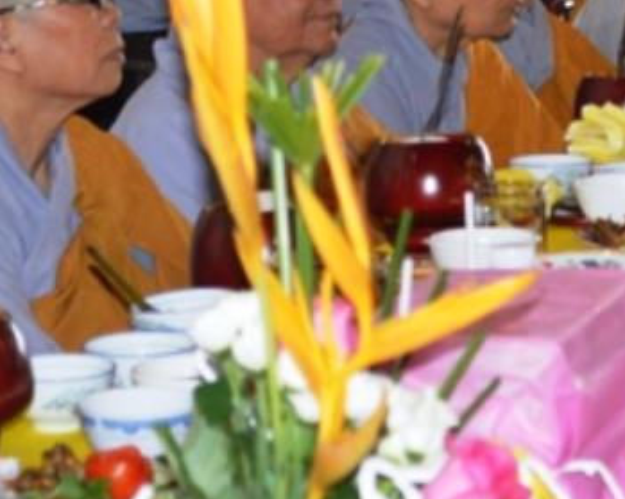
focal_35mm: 190
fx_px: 3514
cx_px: 514
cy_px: 6
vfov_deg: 8.1
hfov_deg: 10.1
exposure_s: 1/60
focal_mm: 46
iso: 1400
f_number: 5.3
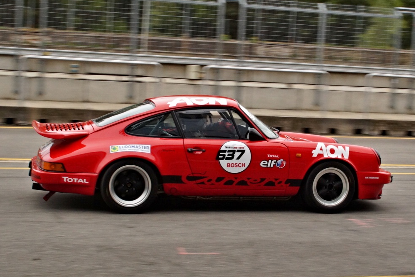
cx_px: 246
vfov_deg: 19.7
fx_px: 796
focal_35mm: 69
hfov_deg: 29.2
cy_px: 127
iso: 800
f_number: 14
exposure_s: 1/125
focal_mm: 28
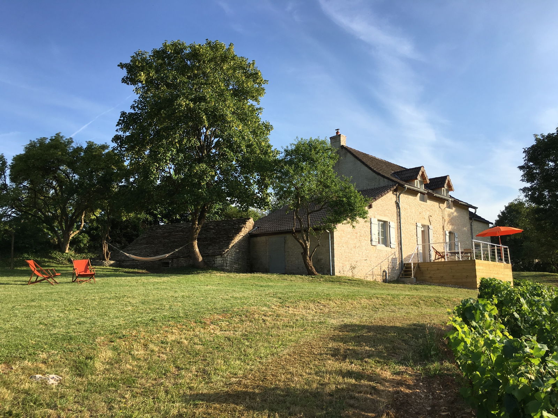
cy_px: 209
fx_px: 467
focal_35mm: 29
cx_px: 279
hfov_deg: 61.7
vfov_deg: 48.2
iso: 25
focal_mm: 4.15
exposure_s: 1/999
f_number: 2.2
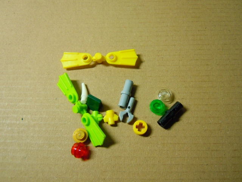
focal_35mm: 30
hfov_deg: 60.0
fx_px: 210
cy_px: 91
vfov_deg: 46.8
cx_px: 121
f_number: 3.5
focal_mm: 5.4
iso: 400
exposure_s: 1/60
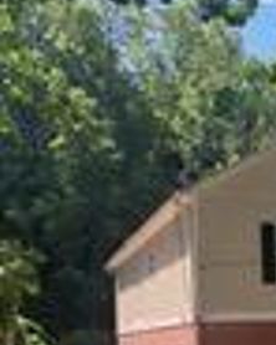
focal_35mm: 61
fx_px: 624
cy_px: 326
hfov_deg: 23.3
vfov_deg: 29.4
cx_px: 310
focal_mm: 4.25
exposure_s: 1/359
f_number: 1.8
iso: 25
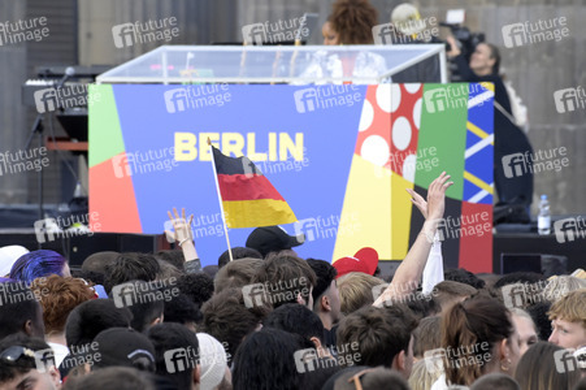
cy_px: 195
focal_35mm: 500
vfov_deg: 2.7
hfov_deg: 4.1
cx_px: 293
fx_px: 8133
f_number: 14
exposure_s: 1/320
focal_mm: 500
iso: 4000
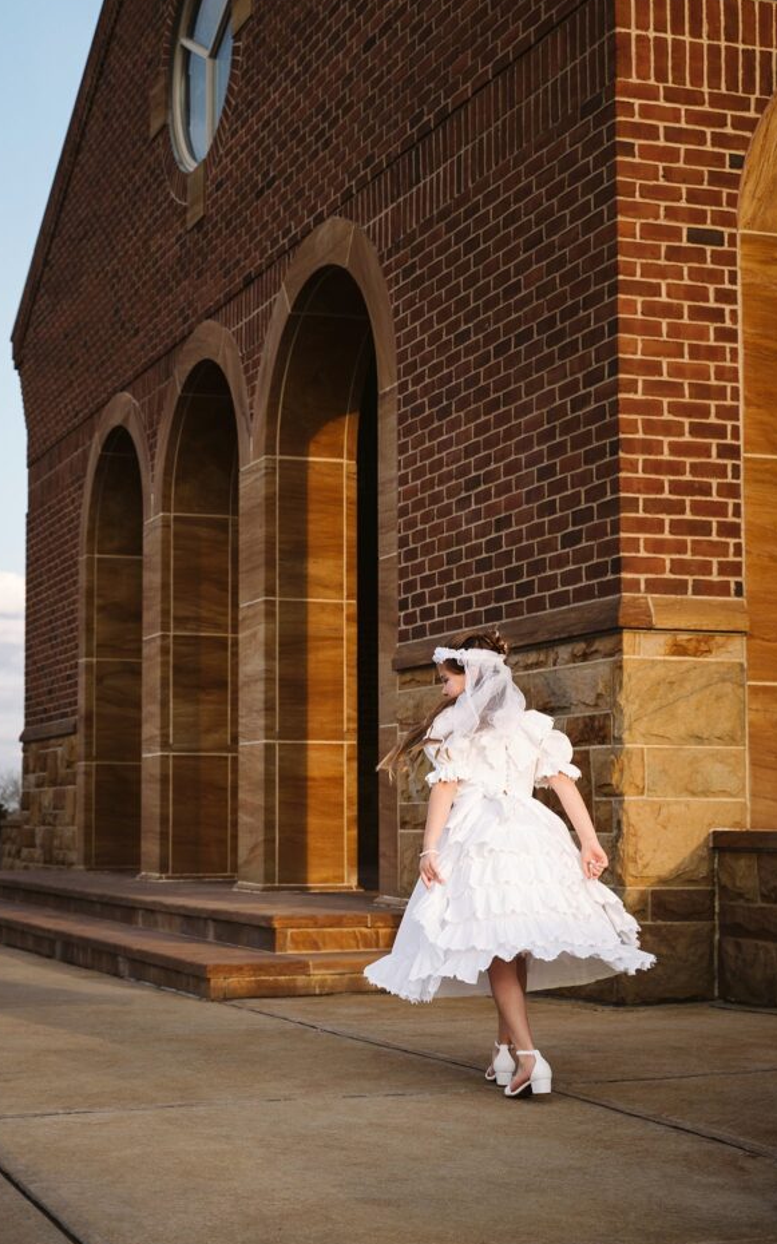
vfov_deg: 36.9
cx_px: 438
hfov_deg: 23.5
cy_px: 579
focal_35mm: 55
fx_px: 1864
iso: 320
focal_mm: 49
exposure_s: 1/640
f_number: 5
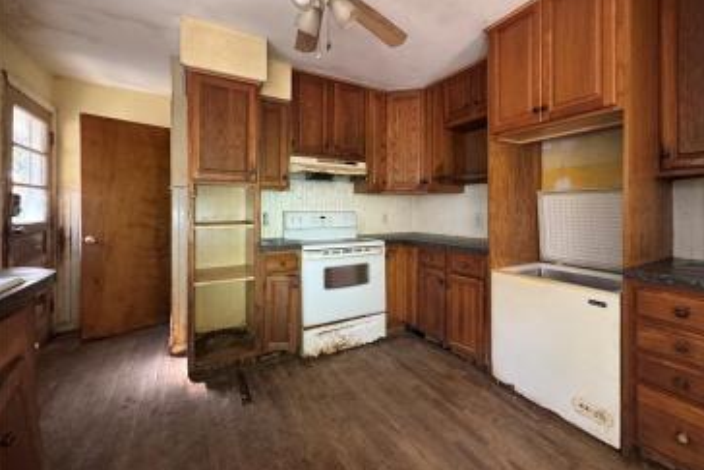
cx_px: 381
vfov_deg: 73.6
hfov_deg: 96.5
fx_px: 313
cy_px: 211
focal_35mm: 16
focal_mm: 2.22
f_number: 2.2
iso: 500
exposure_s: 1/60
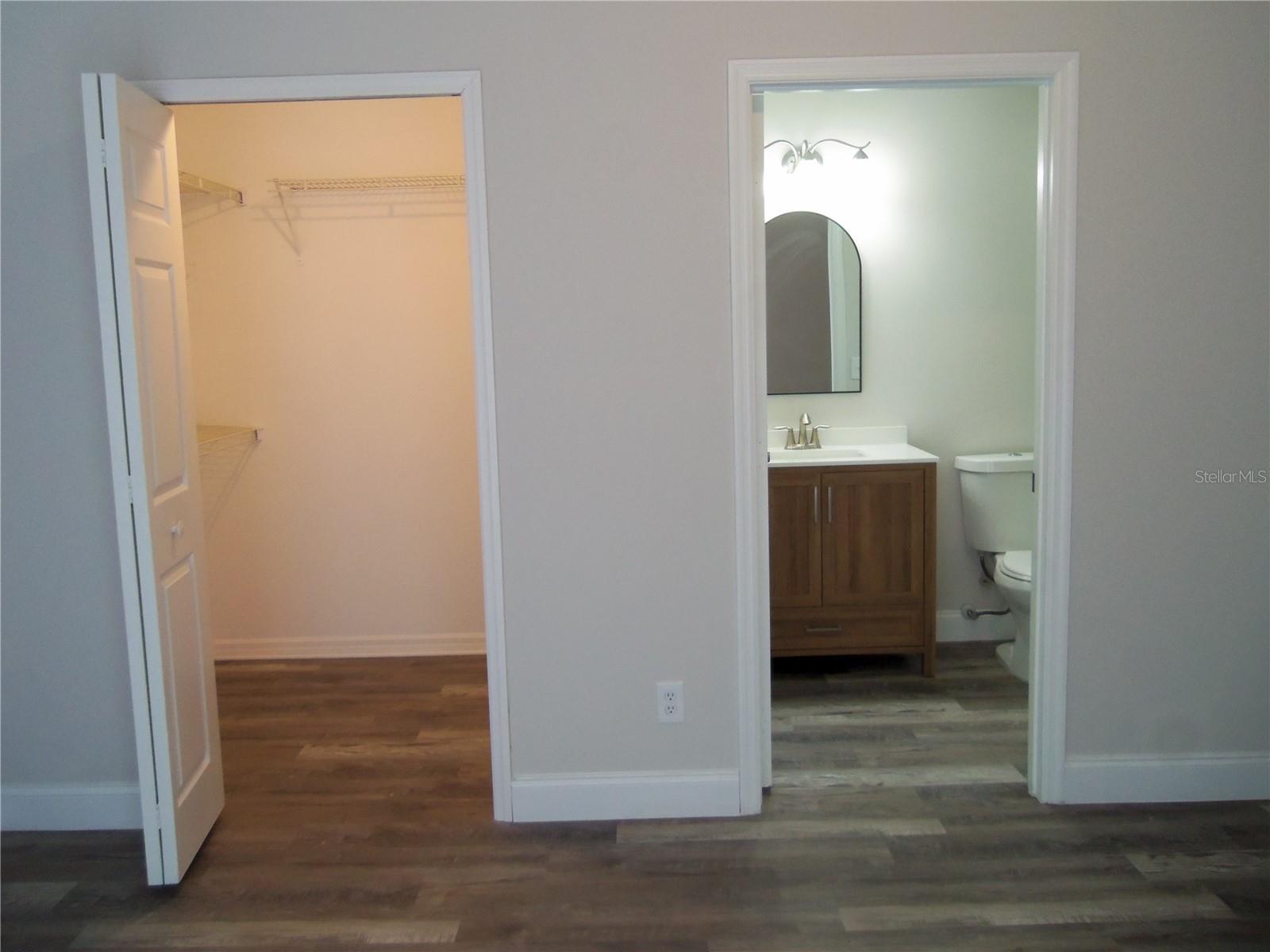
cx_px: 635
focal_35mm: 28
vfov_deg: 49.7
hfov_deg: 63.4
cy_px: 476
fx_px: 1027
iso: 250
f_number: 3.9
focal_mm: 5.1
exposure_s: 1/40
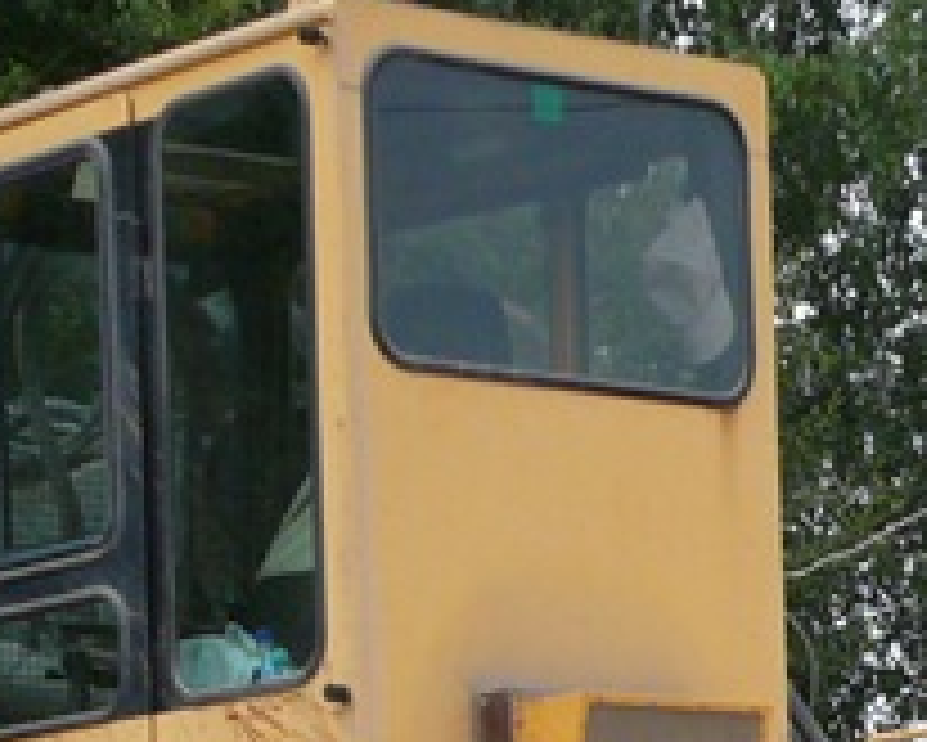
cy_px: 1088
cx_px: 657
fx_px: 5298
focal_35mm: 193
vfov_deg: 7.9
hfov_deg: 10.0
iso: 100
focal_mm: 6.9
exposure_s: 1/640
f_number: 3.3
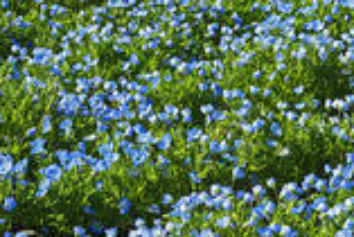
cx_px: 340
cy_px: -68
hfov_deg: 16.5
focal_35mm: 122
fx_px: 1201
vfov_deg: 11.0
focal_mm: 32
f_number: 16
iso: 160
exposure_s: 1/30
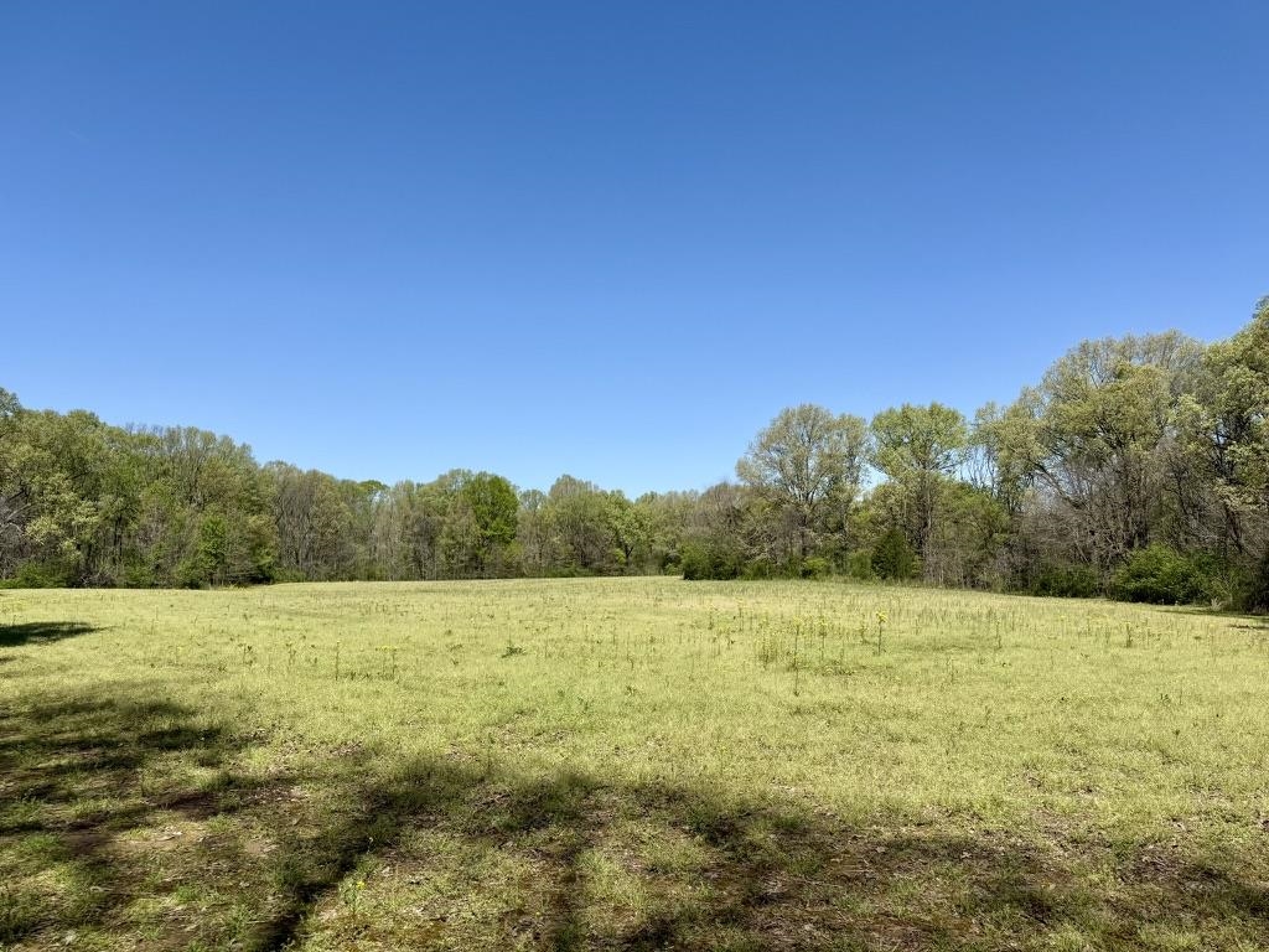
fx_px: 880
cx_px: 634
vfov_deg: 56.8
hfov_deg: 71.6
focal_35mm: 24
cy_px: 476
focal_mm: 6.76
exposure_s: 1/5714
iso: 80
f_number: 1.78
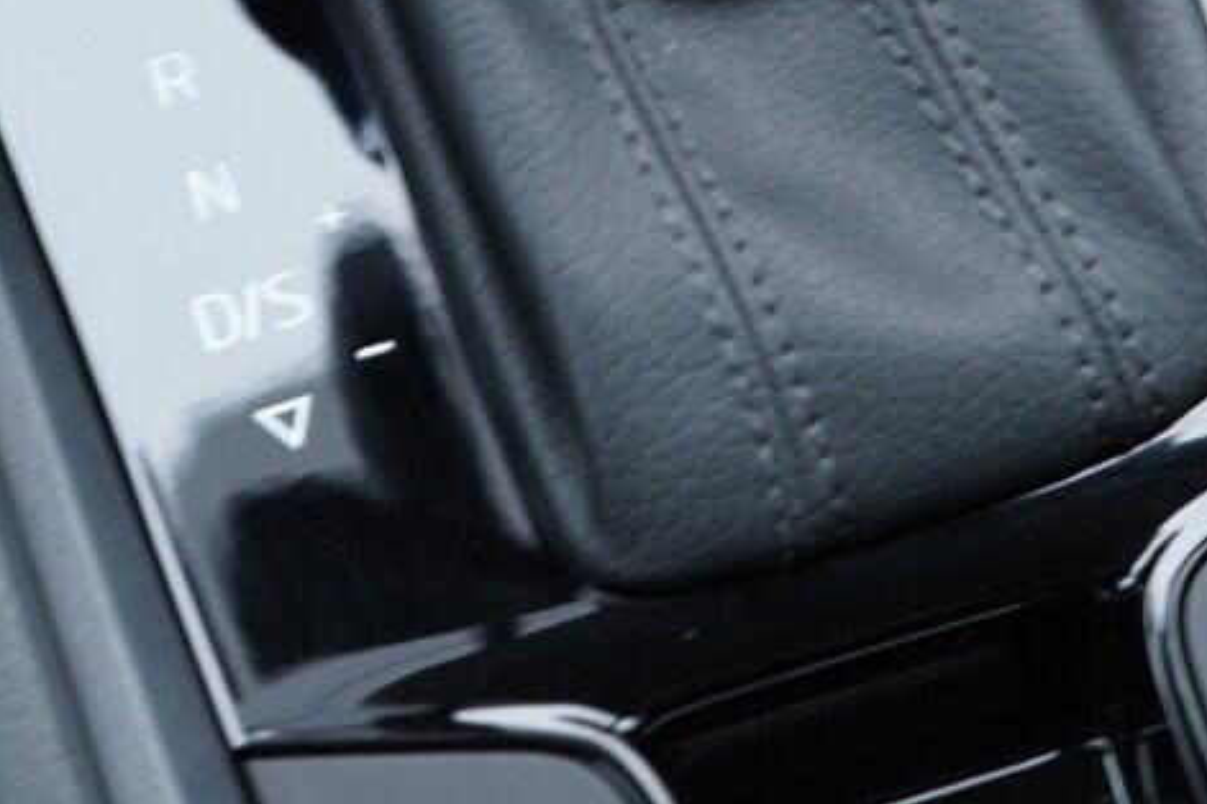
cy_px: -197
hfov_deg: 18.6
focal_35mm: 110
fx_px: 3688
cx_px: 446
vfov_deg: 12.1
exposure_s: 1/40
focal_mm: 24
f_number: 2.8
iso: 320
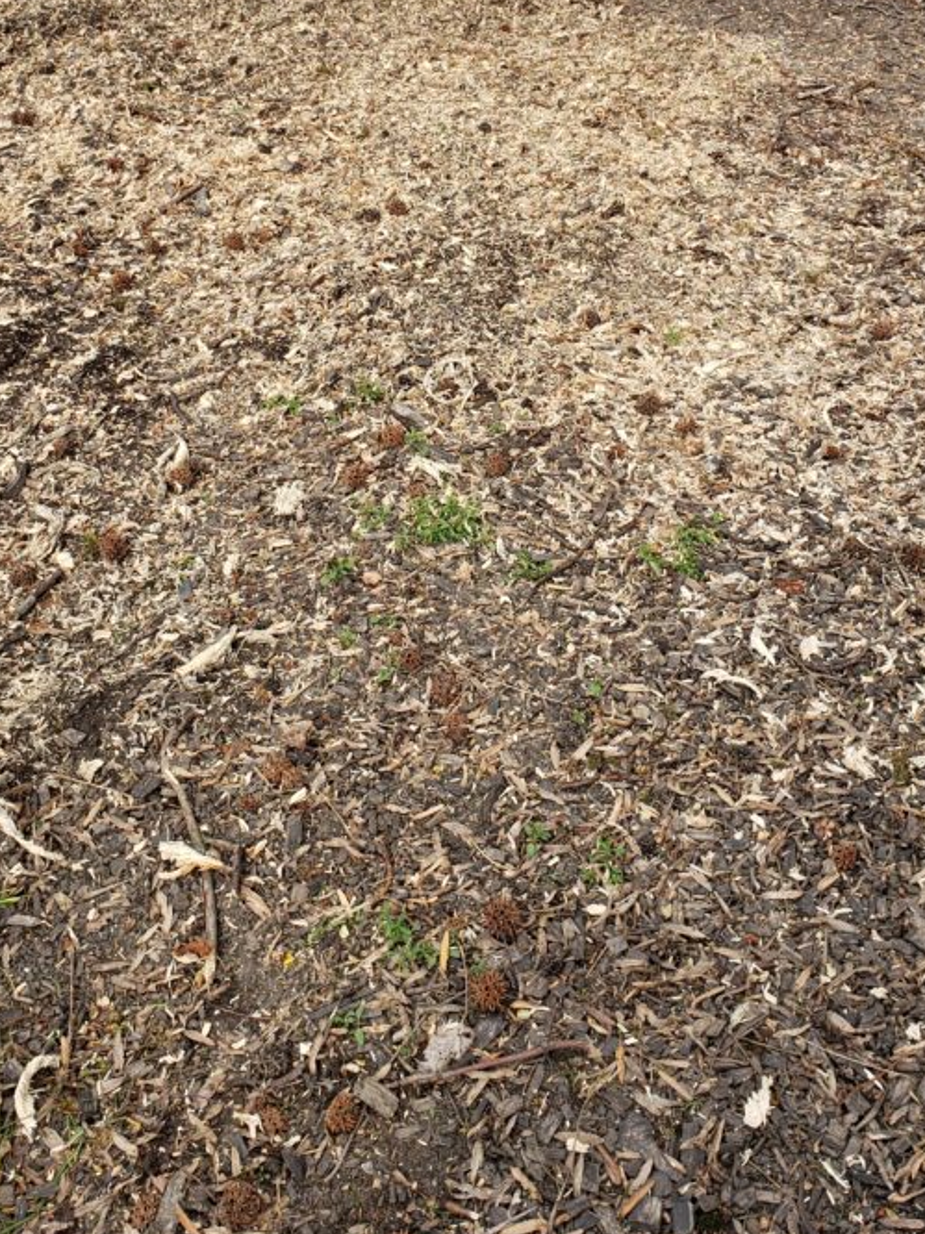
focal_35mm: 40
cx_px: 439
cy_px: 335
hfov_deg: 35.9
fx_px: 1426
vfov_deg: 45.5
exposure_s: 1/166
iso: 50
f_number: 2.4
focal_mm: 4.3
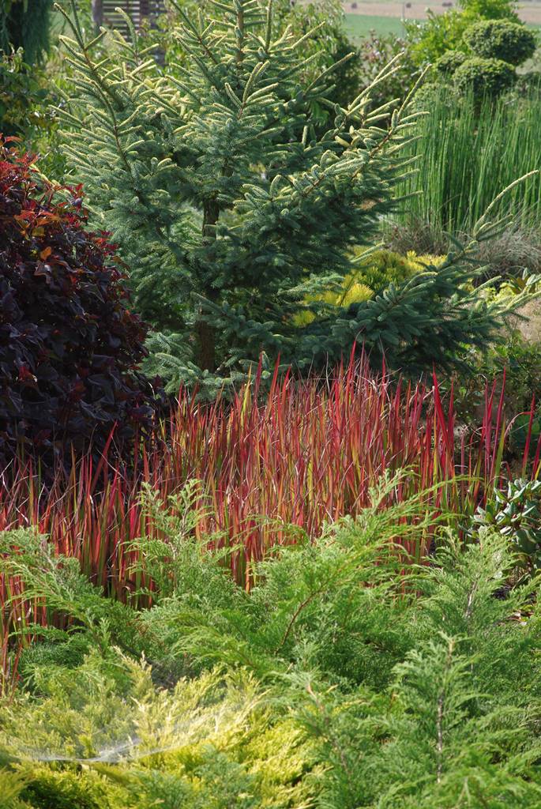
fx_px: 2361
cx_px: 270
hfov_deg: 13.1
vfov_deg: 19.4
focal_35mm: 105
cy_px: 404
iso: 200
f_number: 7.1
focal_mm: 70
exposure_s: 1/160
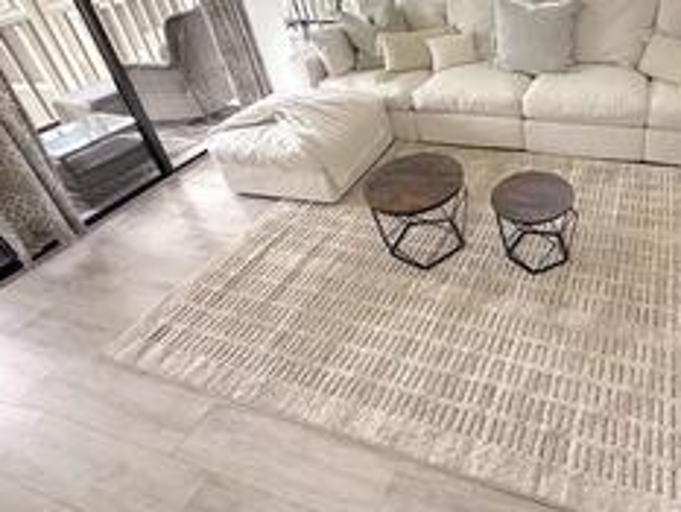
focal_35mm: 24
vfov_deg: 54.5
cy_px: 135
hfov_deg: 67.0
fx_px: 472
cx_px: 511
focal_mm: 2.22
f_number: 2.2
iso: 200
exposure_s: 1/99
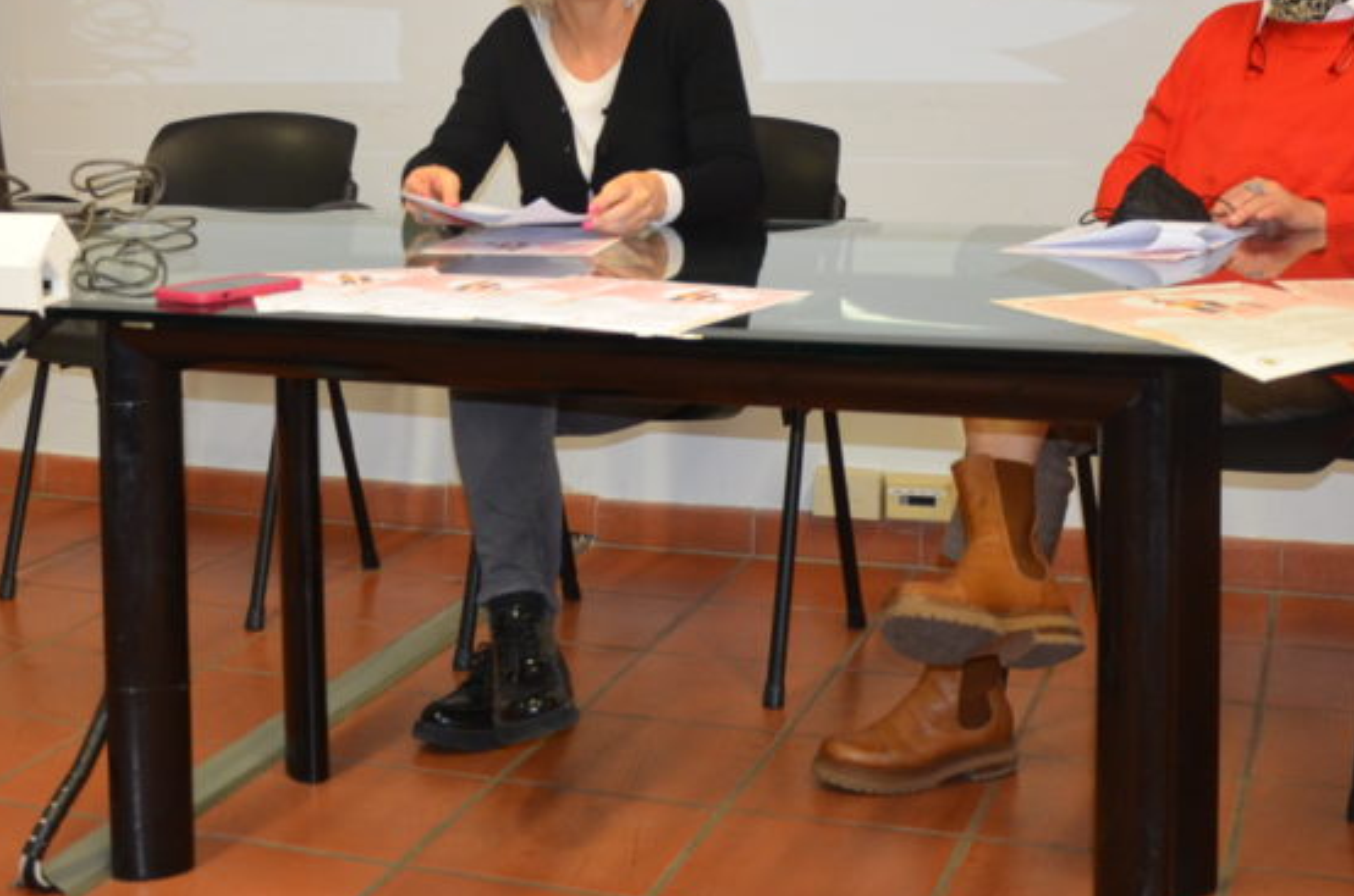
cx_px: 445
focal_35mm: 57
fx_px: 2140
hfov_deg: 34.8
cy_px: -23
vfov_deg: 22.7
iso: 800
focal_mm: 18
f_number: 3.5
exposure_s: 1/60
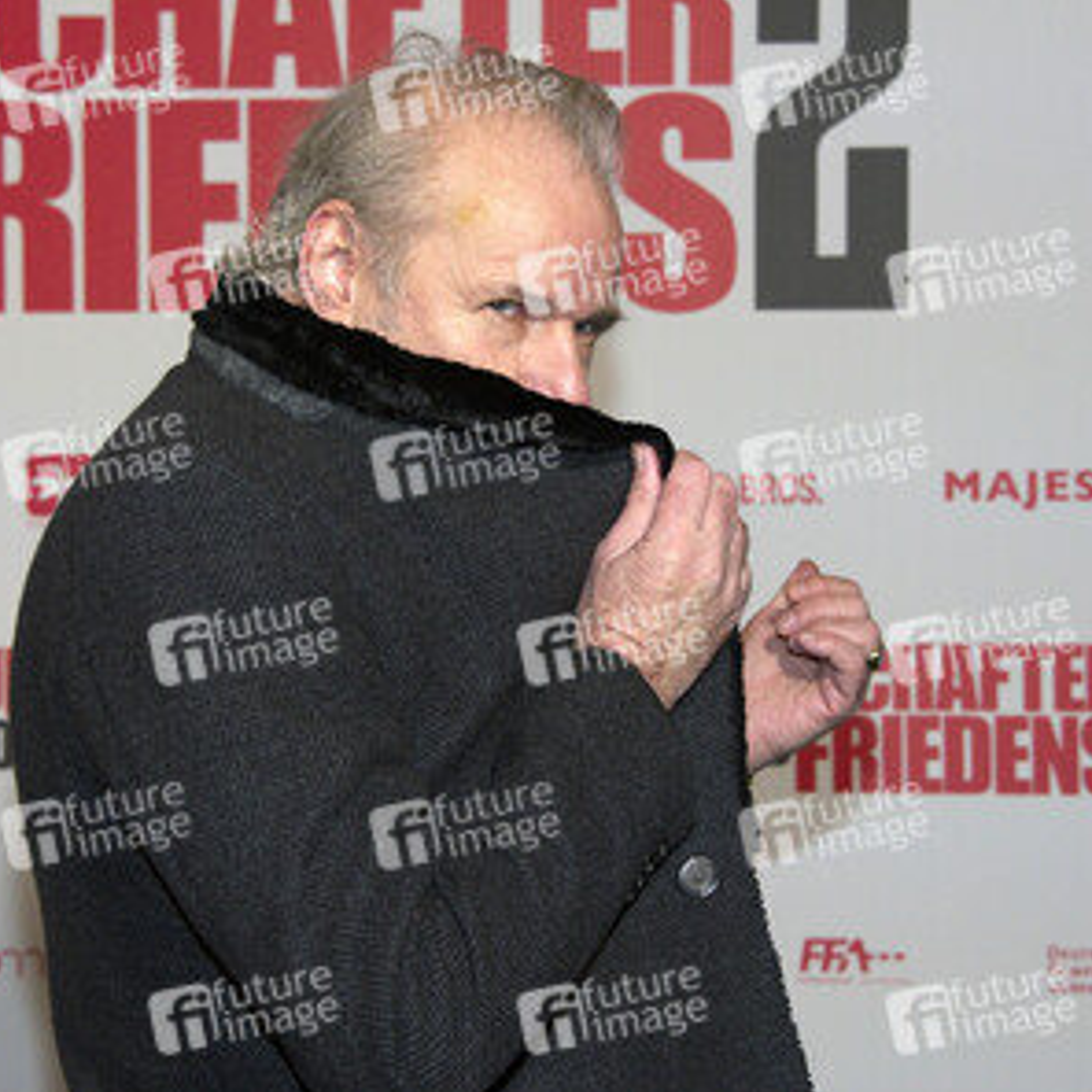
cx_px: 515
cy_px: 550
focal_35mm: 84
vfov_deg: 20.6
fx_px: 2998
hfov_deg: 20.6
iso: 1600
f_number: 6.3
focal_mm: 65
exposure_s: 1/125
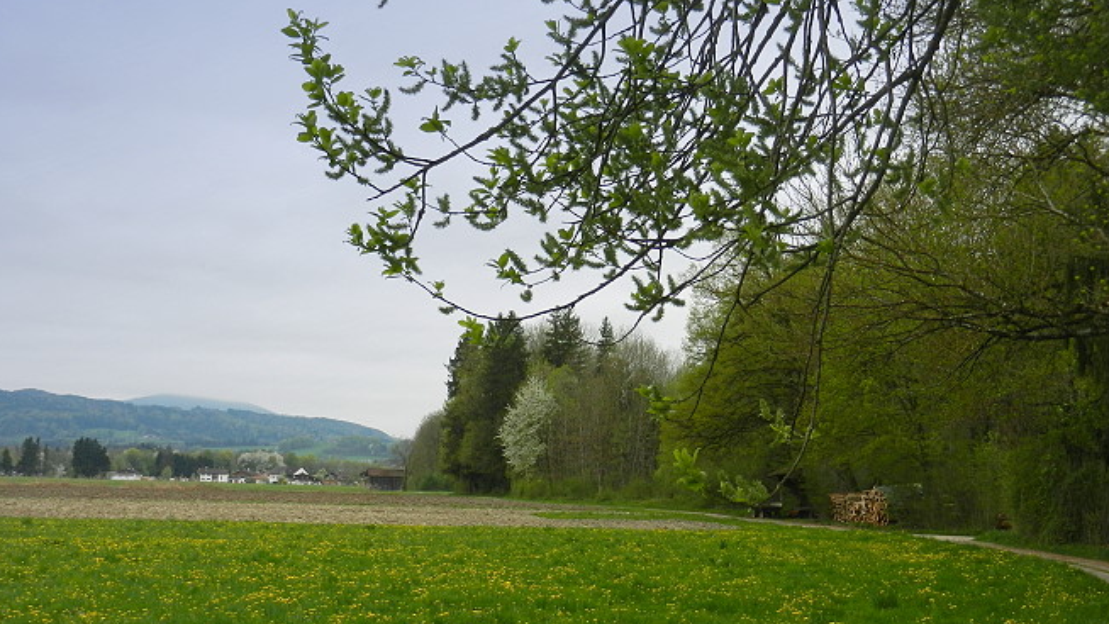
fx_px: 1500
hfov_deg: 40.6
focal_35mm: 51
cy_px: 414
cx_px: 565
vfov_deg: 23.4
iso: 160
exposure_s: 1/500
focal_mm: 8.2
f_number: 4.2
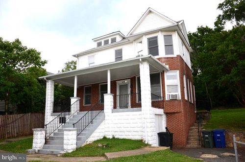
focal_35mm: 27
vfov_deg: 47.7
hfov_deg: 67.5
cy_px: 81
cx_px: 122
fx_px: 183
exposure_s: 1/250
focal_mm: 18
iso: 100
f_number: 4
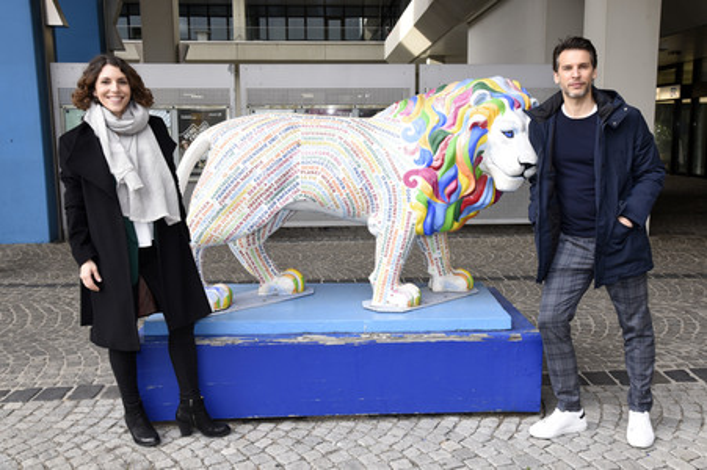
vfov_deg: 38.8
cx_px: 354
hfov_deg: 55.8
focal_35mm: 34
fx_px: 667
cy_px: 235
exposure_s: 1/160
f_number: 8
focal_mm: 34
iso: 800
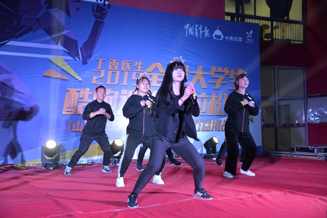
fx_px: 400
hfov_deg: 44.5
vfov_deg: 30.5
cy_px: 109
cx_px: 164
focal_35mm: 44
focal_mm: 44
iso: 2000
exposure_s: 1/320
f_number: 4
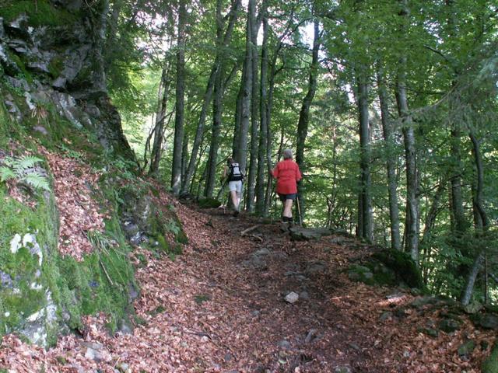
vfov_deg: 40.7
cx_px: 249
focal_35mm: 35
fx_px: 504
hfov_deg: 52.6
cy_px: 186
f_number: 2.8
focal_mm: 5.86
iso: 160
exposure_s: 1/30
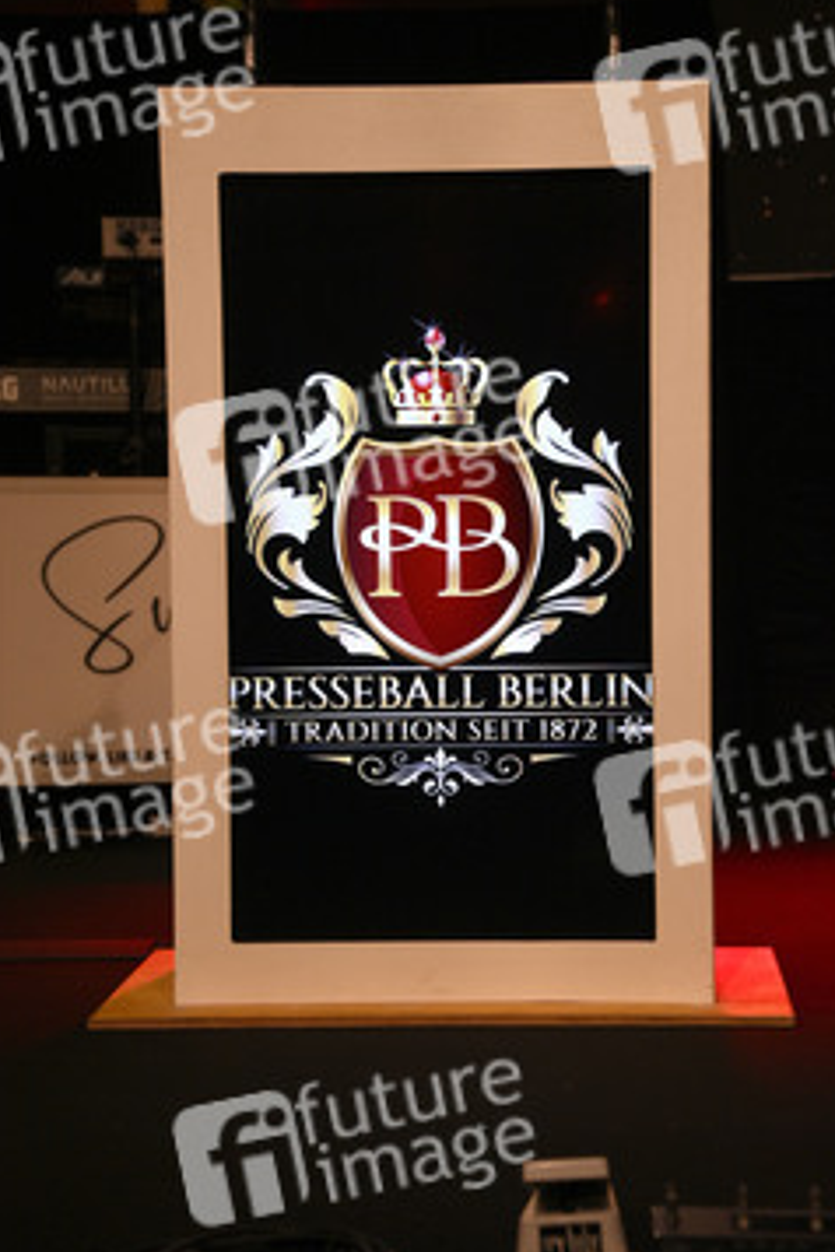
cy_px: 617
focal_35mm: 103
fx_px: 3583
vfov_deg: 19.8
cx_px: 456
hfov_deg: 13.3
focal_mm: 92
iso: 800
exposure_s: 1/250
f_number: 5.6
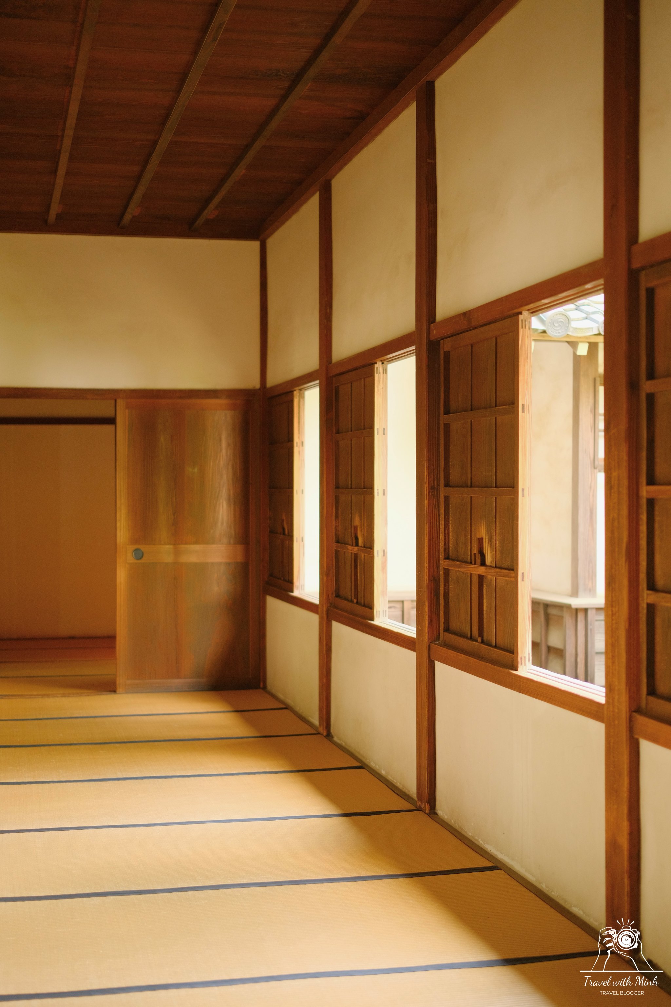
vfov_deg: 39.6
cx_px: 336
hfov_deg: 27.0
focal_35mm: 50
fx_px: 1398
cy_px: 504
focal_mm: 33
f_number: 1.4
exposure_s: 1/300
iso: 800
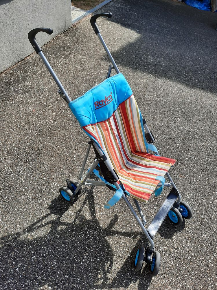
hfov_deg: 54.9
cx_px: 108
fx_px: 209
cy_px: 145
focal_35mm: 25
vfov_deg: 69.4
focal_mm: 4.6
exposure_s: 1/709
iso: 32
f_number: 2
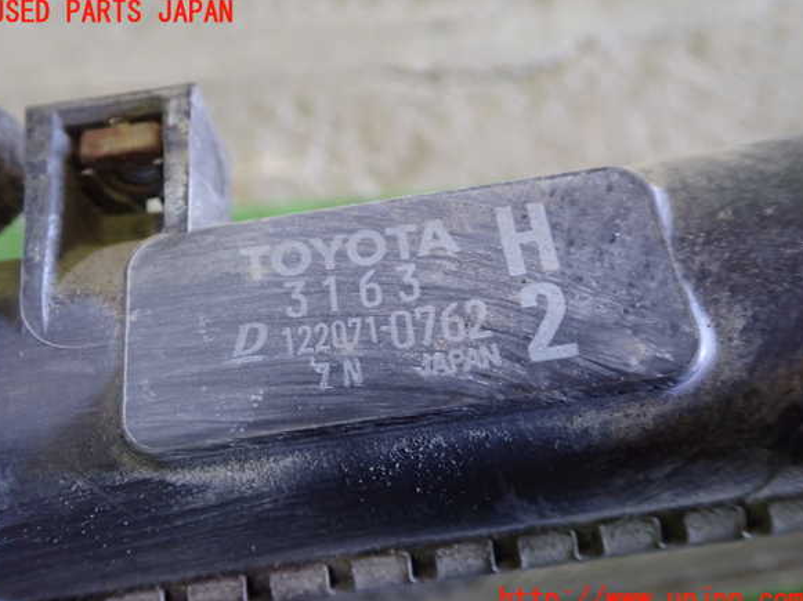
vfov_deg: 45.4
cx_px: 397
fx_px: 719
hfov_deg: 58.4
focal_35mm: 31
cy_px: 307
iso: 640
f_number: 2.3
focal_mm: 5.4
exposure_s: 1/30
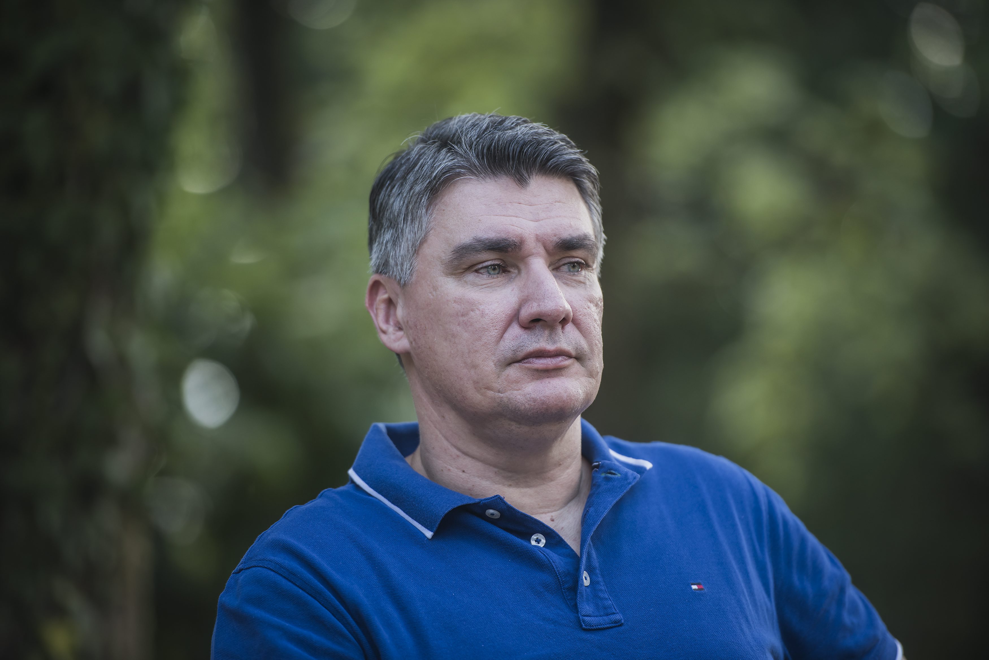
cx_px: 494
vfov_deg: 6.9
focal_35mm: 200
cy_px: 330
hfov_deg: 10.3
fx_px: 5496
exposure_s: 1/320
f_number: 2.8
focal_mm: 200
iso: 320
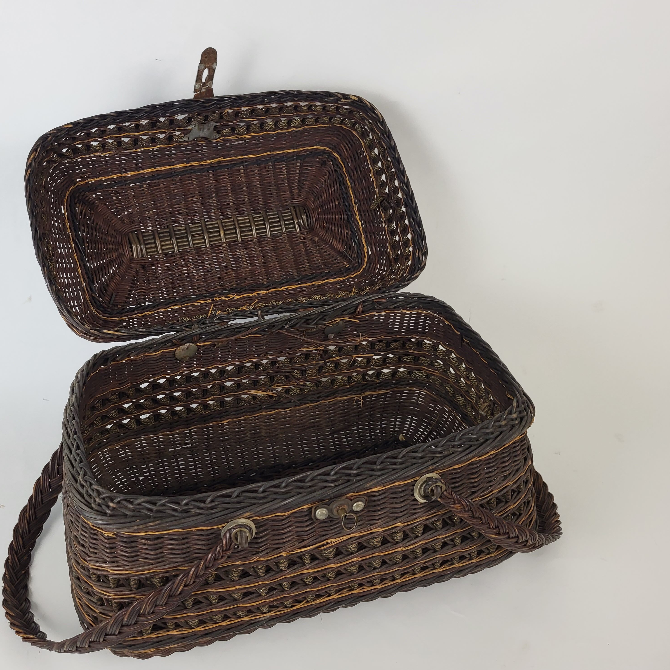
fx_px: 679
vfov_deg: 52.5
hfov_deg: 52.0
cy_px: 332
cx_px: 251
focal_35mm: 31
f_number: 1.8
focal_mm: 5.4
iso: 200
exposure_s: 1/50
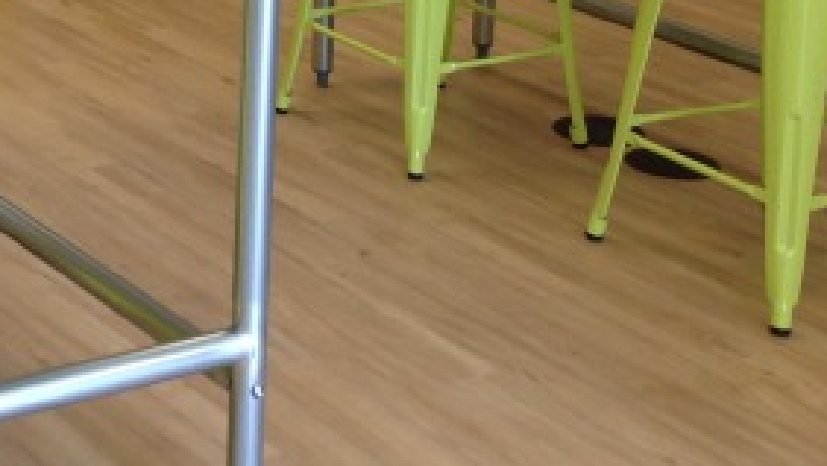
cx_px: -38
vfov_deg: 11.4
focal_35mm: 102
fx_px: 2238
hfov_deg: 20.2
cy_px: -243
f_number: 2.4
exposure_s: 1/60
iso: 50
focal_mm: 4.13
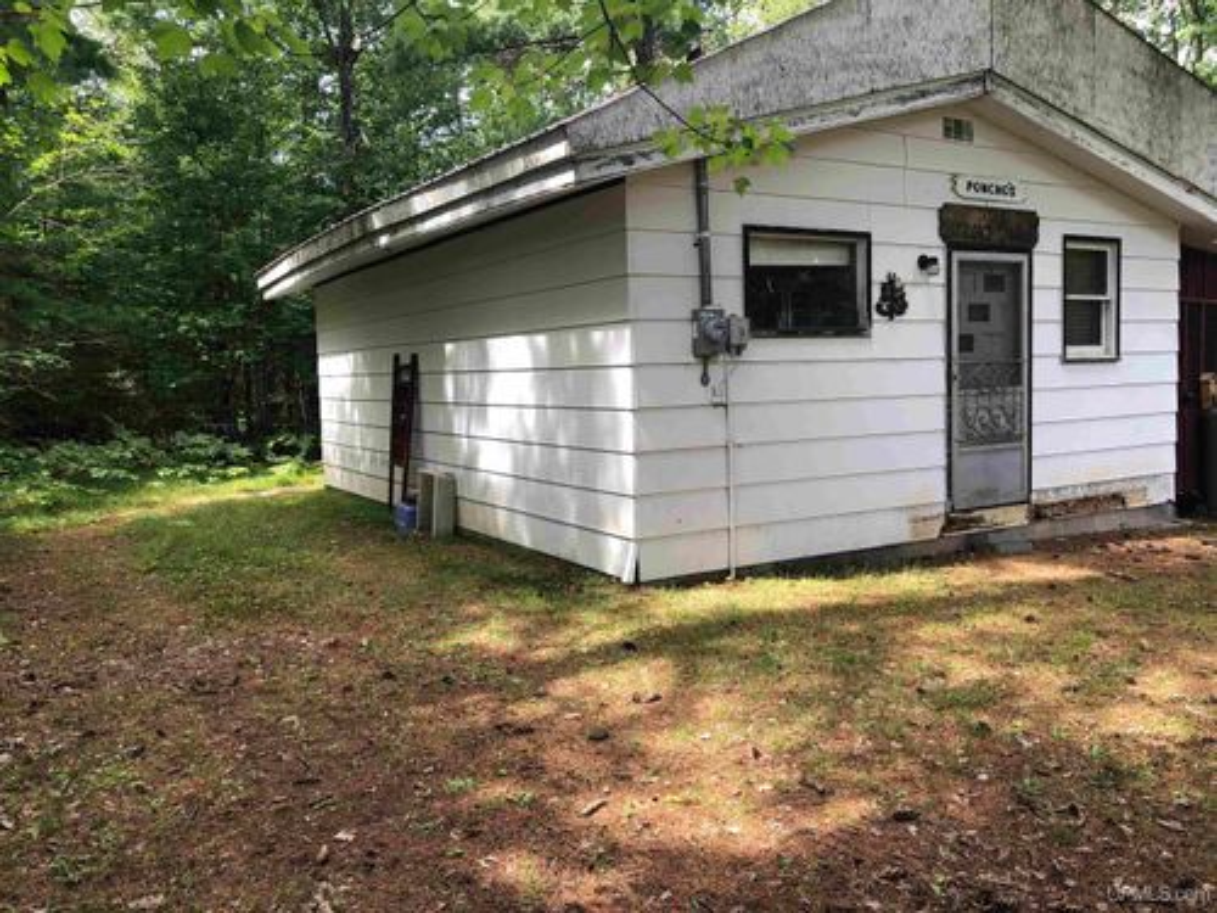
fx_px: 984
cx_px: 608
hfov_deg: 63.4
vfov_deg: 49.7
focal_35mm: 28
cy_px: 456
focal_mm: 3.99
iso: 20
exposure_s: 1/185
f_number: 1.8
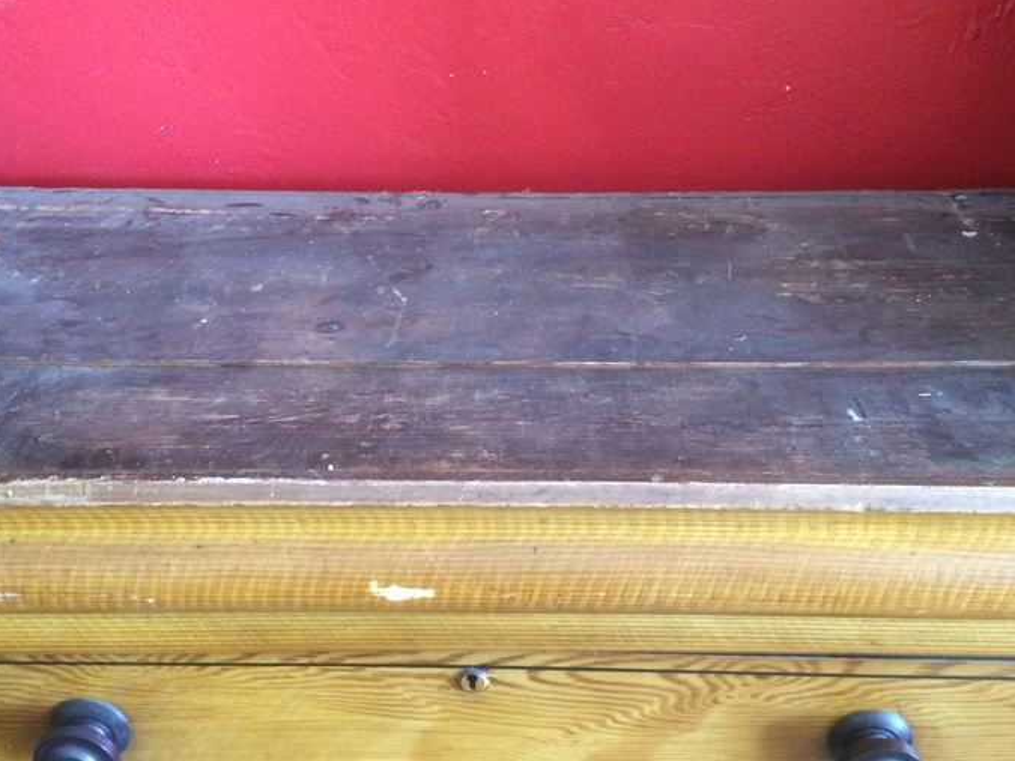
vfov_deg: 35.8
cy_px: 308
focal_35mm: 40
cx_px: 501
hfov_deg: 46.8
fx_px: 1173
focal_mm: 4.12
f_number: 2.2
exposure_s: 1/15
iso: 320
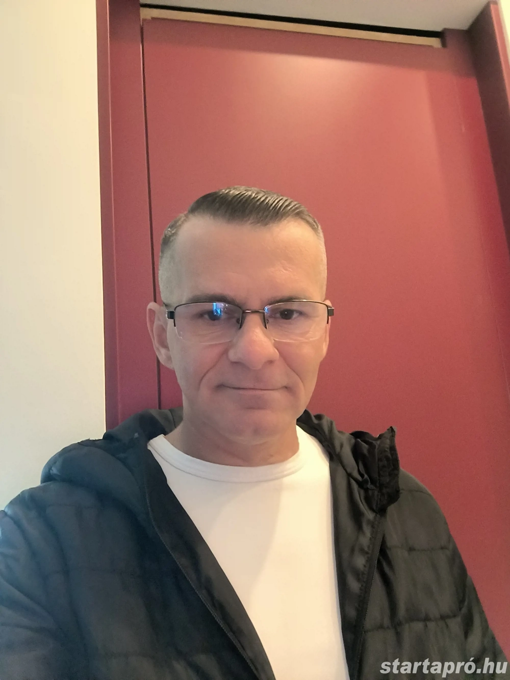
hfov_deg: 53.0
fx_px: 511
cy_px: 340
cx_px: 255
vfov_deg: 67.3
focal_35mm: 26
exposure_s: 1/16.7
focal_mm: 3.14
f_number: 2.24
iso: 457
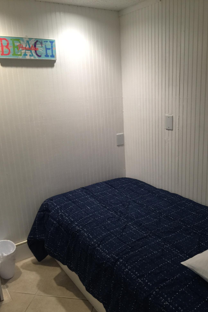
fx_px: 269
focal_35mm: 31
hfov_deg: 42.3
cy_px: 160
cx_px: 115
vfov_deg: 60.3
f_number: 2.2
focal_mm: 4.15
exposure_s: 1/15
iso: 40
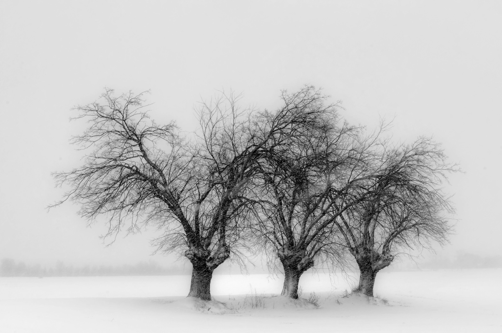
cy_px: 166
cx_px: 251
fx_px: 1295
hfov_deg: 21.9
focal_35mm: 93
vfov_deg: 14.7
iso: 320
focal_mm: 62
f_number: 20
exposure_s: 1/60
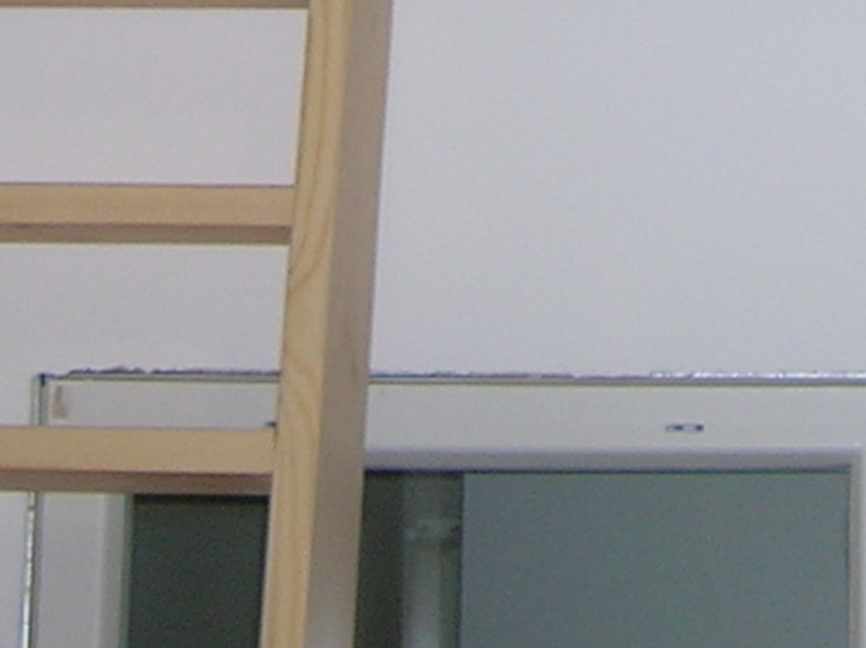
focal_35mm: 155
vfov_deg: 9.1
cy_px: -600
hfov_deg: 12.6
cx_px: 902
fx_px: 3876
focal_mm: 5.7
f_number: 2.9
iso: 50
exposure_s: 1/60.1
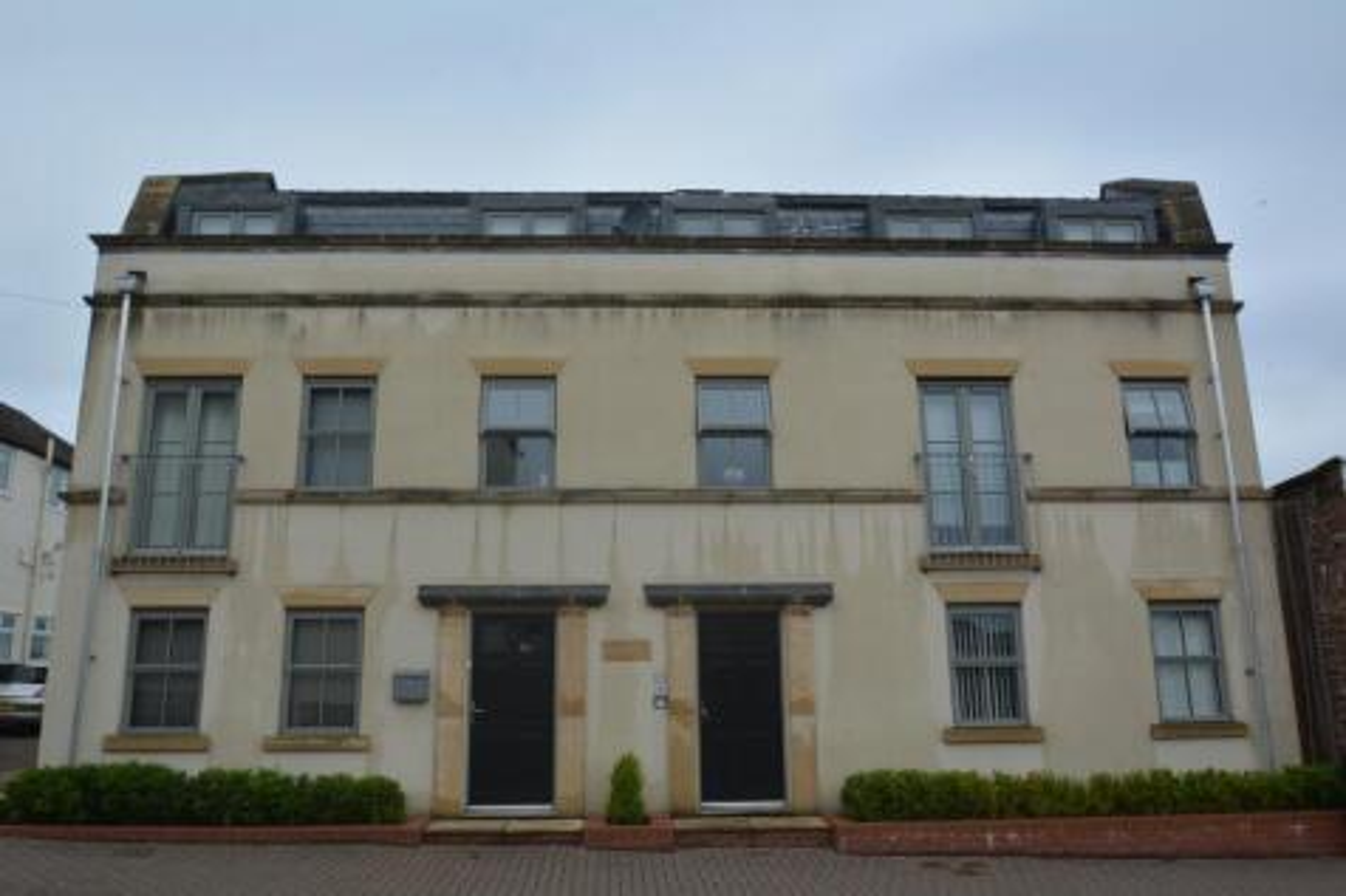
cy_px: 448
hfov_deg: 73.8
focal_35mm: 24
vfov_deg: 53.1
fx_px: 897
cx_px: 673
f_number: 8
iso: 100
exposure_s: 1/250
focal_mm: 16
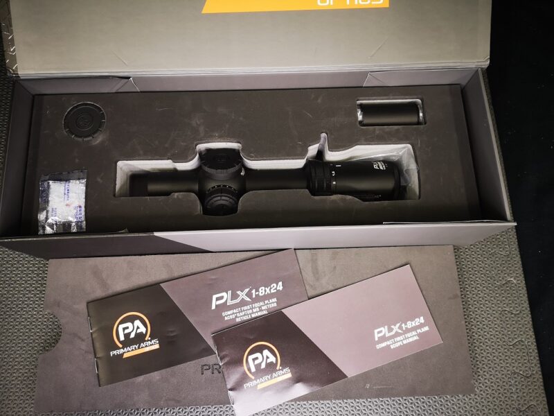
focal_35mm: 27
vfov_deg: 51.4
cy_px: 208
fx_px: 432
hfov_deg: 65.3
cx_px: 277
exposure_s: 1/33.3
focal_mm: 5.58
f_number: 1.8
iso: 320
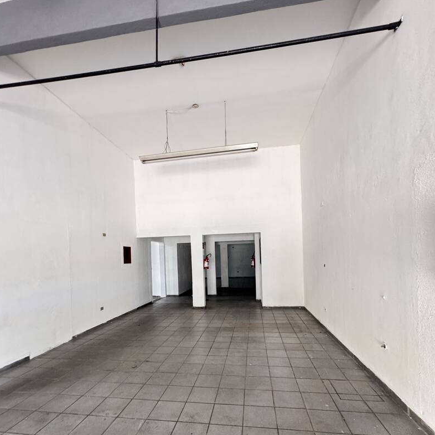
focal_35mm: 17
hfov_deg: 84.0
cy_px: 261
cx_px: 218
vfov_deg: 82.9
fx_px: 242
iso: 320
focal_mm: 2.22
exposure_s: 1/60
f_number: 2.2
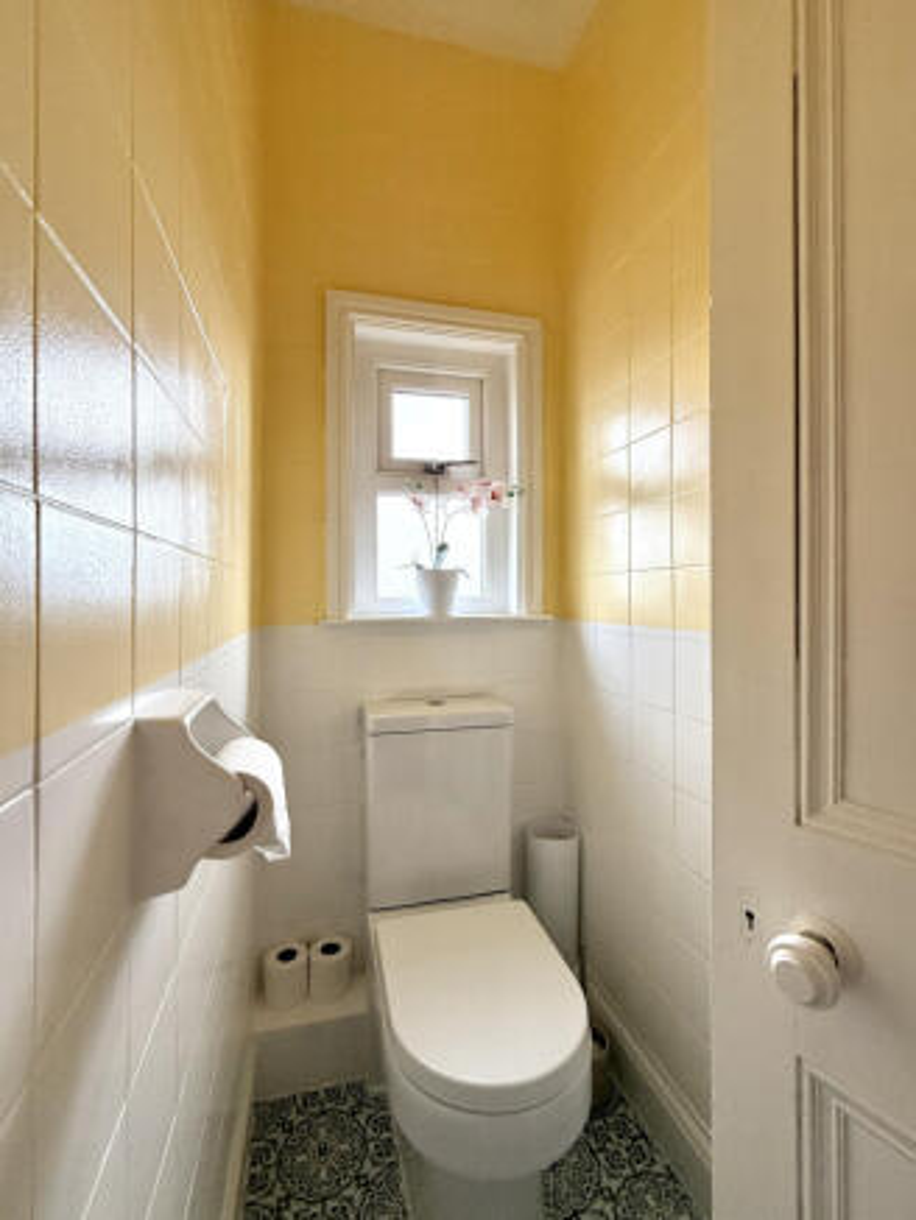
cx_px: 458
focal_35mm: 14
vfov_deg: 102.0
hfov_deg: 85.7
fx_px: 494
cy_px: 610
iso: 160
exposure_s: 1/99
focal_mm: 2.22
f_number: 2.2
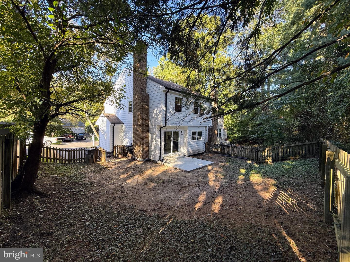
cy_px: 131
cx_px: 175
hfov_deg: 102.1
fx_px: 142
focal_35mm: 14
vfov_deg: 85.7
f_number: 2.2
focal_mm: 2.22
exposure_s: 1/154
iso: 64
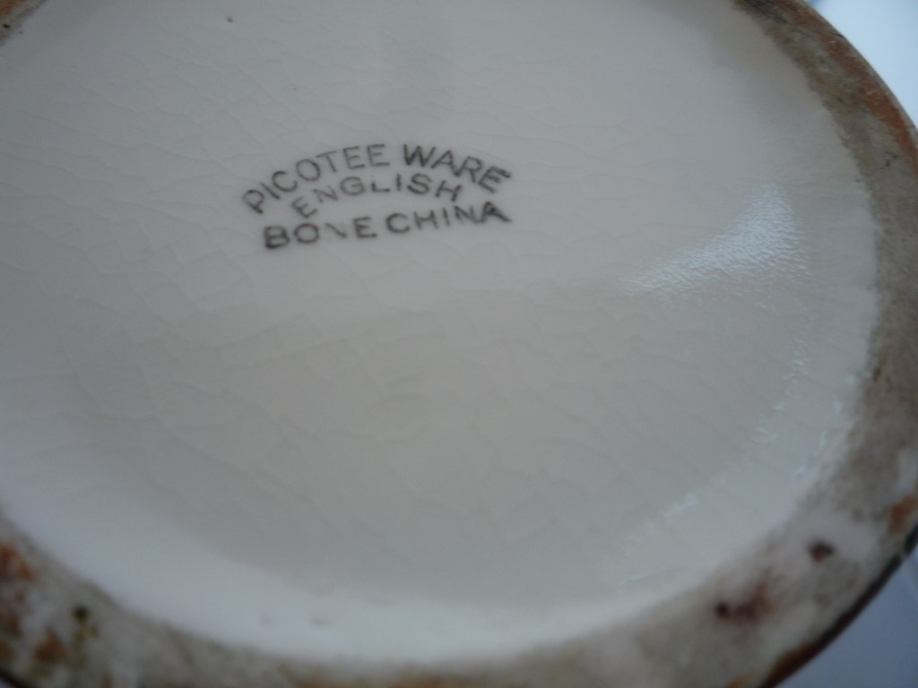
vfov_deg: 46.8
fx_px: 796
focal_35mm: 30
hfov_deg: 60.0
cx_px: 459
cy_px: 344
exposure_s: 1/50
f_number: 3.3
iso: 100
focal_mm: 5.2
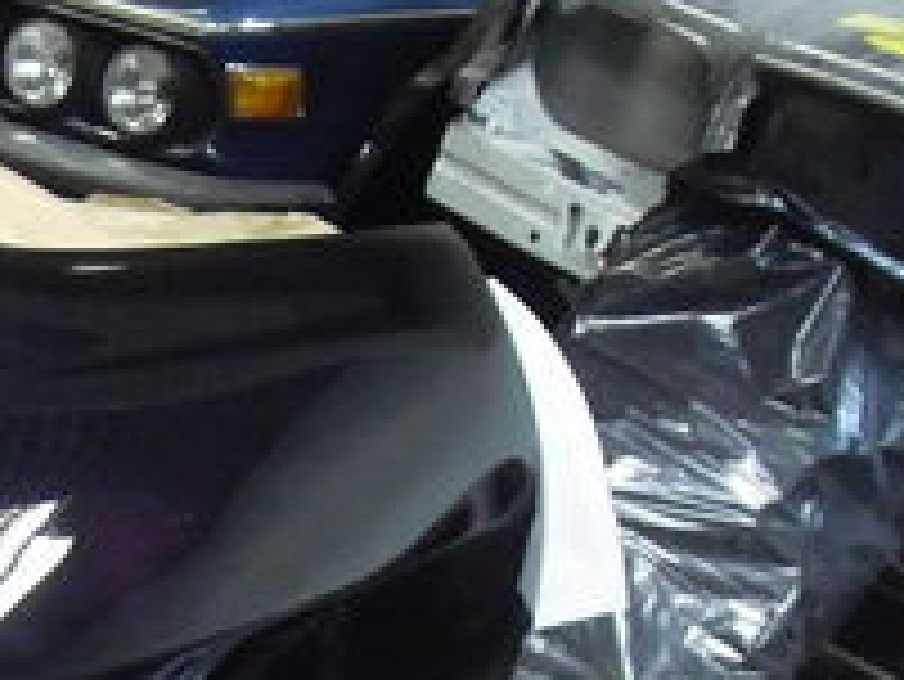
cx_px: -396
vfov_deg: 12.2
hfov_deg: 15.5
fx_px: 3083
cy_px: 874
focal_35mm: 118
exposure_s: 1/40
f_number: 2.7
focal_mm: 6.2
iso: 640
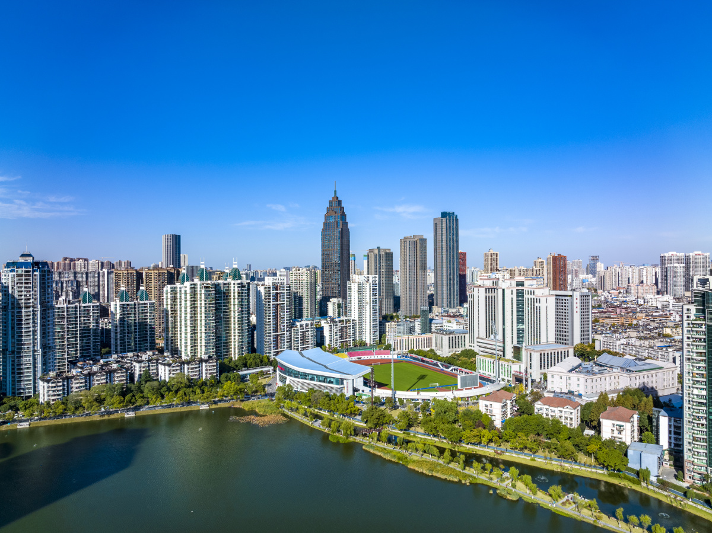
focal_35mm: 24
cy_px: 266
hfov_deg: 71.6
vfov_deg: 56.8
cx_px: 356
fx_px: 493
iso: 100
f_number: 6.3
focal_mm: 12.29
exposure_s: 1/1600
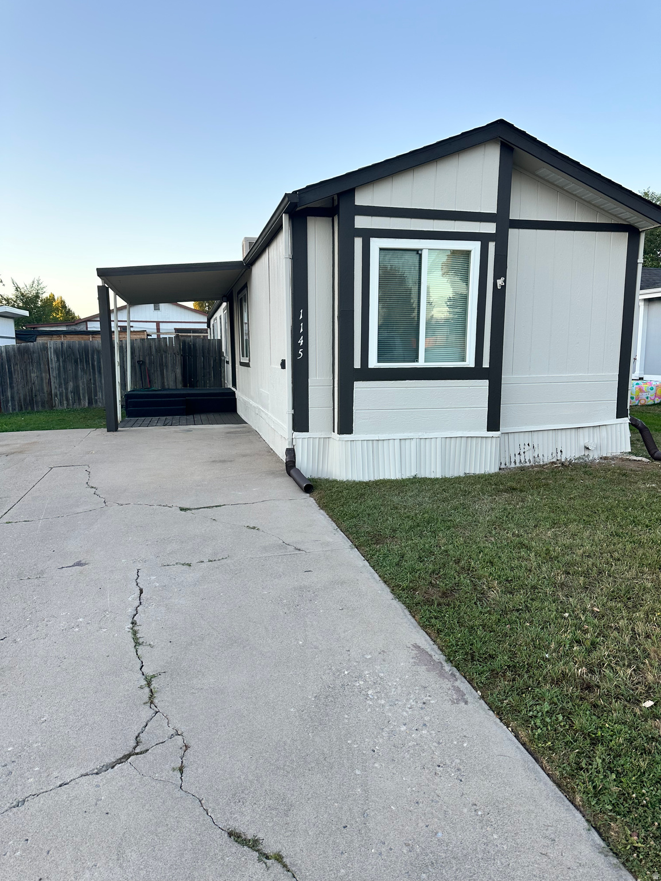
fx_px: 611
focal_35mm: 24
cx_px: 330
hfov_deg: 56.8
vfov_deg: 71.6
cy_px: 440
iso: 80
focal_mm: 6.86
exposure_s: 1/393
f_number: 1.78
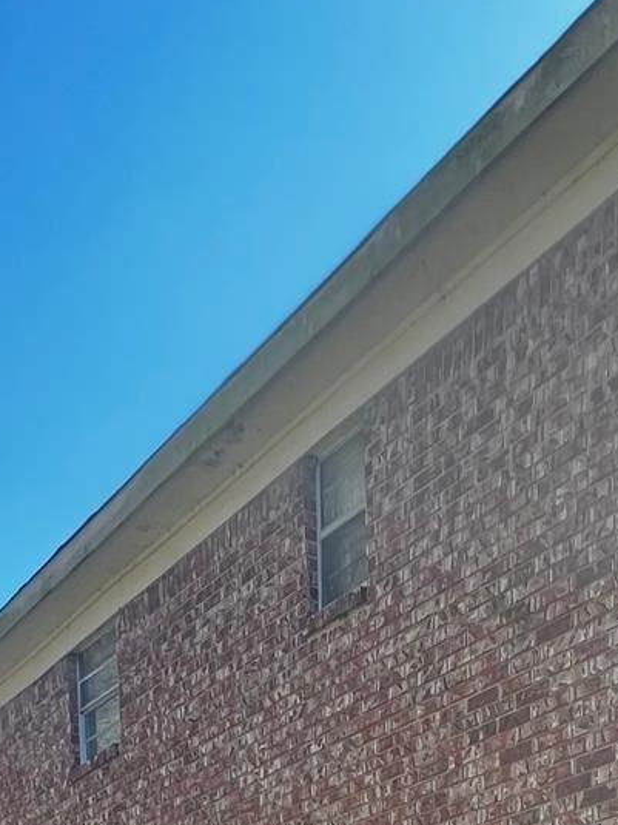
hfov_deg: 29.0
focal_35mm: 49
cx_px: 499
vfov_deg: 26.1
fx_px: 1167
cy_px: 1292
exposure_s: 1/165
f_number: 1.8
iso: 32
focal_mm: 1.57
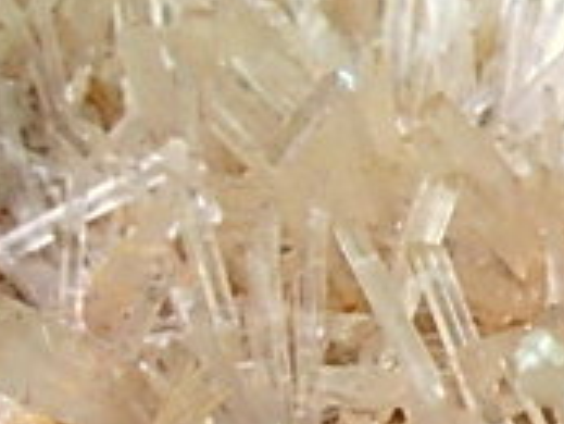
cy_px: 222
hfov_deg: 8.4
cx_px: 1056
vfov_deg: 6.6
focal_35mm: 225
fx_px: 3668
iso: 50
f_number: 2.9
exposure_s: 1/249
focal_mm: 6.3
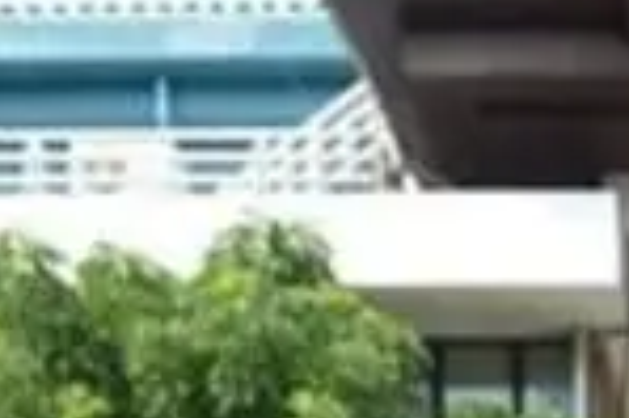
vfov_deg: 10.8
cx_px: 895
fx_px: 1833
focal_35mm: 105
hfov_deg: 17.8
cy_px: 1039
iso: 200
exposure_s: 1/400
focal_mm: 20
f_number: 4
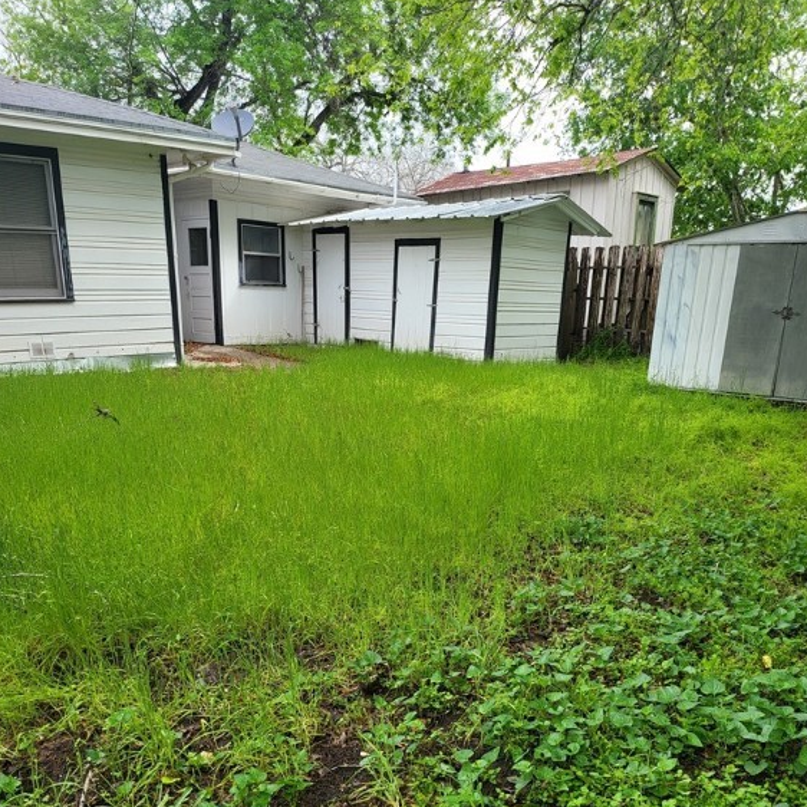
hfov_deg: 55.6
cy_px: 514
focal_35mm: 29
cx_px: 404
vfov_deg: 54.9
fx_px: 765
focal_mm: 5
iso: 40
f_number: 1.8
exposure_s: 1/609
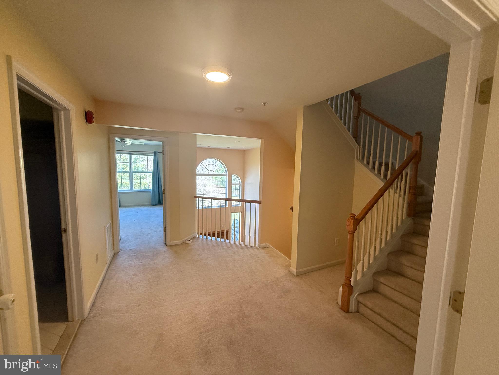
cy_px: 188
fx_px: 202
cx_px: 250
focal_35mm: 14
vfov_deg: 85.7
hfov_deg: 102.1
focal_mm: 2.22
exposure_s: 1/120
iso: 320
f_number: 2.2
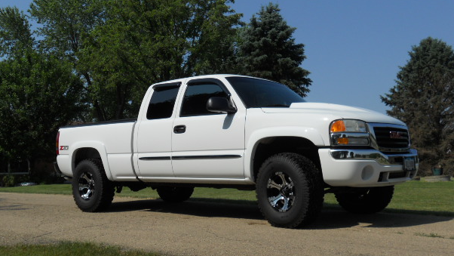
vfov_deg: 27.1
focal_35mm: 44
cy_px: 134
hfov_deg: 46.4
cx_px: 225
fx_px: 530
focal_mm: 6.9
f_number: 3.9
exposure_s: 1/1250
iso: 80
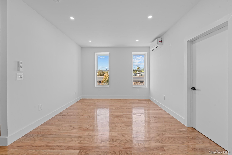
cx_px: 116
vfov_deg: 81.2
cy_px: 78
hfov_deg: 104.3
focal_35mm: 14
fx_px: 90
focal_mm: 14
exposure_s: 1/2.5
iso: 100
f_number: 10
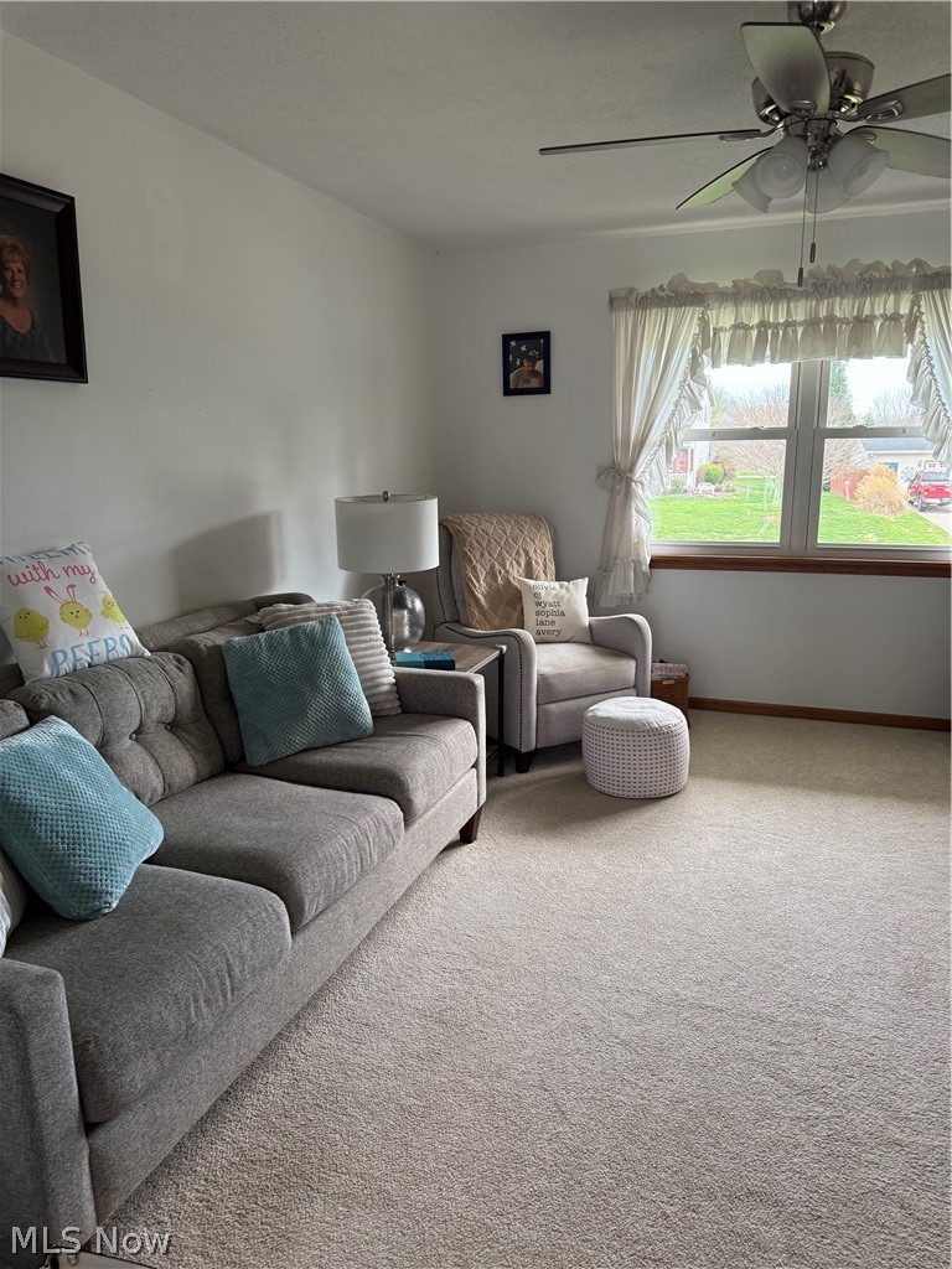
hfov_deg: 56.8
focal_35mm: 24
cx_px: 476
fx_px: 880
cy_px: 634
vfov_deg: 71.6
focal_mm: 6.76
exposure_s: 1/169
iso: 200
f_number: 1.78
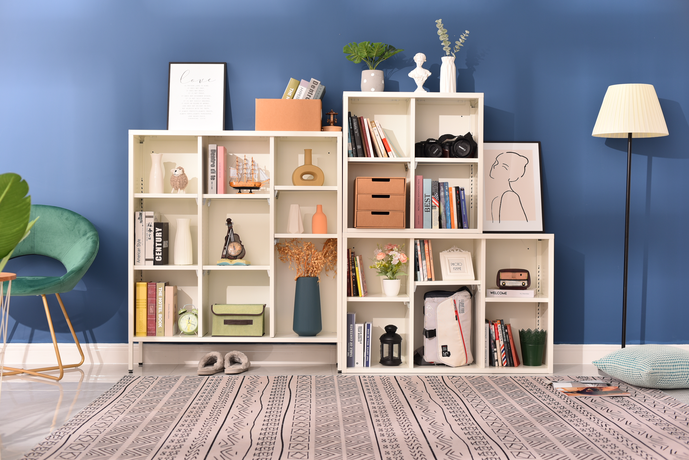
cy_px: 230
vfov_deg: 27.0
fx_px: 957
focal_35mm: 50
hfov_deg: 39.6
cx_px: 344
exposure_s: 1/180
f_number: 4
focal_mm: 50
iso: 100
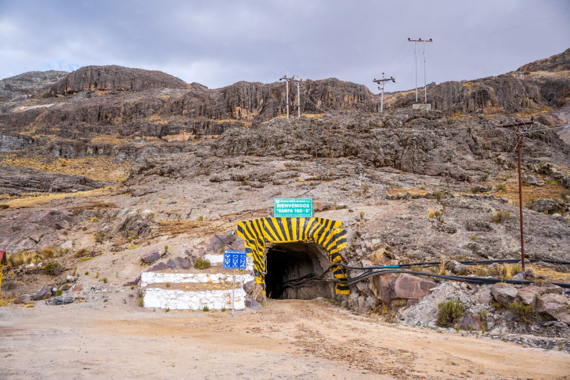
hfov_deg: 54.4
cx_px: 285
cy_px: 190
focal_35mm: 35
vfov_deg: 37.9
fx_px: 554
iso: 320
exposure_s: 1/100
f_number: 13
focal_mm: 35
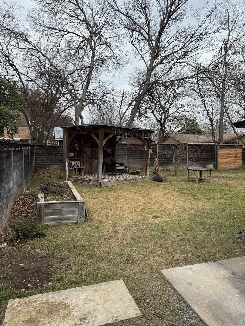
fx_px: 226
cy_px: 163
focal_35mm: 24
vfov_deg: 71.6
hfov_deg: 56.8
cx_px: 122
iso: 80
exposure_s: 1/2252
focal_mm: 6.76
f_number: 1.78
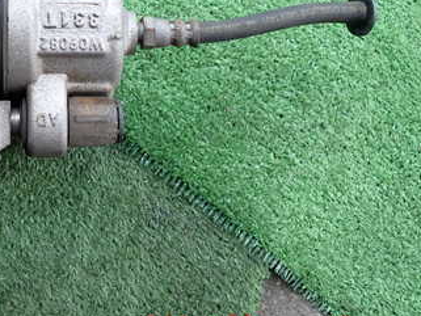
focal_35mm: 56
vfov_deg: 25.5
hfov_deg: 32.8
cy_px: 50
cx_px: 51
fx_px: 681
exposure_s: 1/160
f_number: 2.3
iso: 100
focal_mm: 5.4
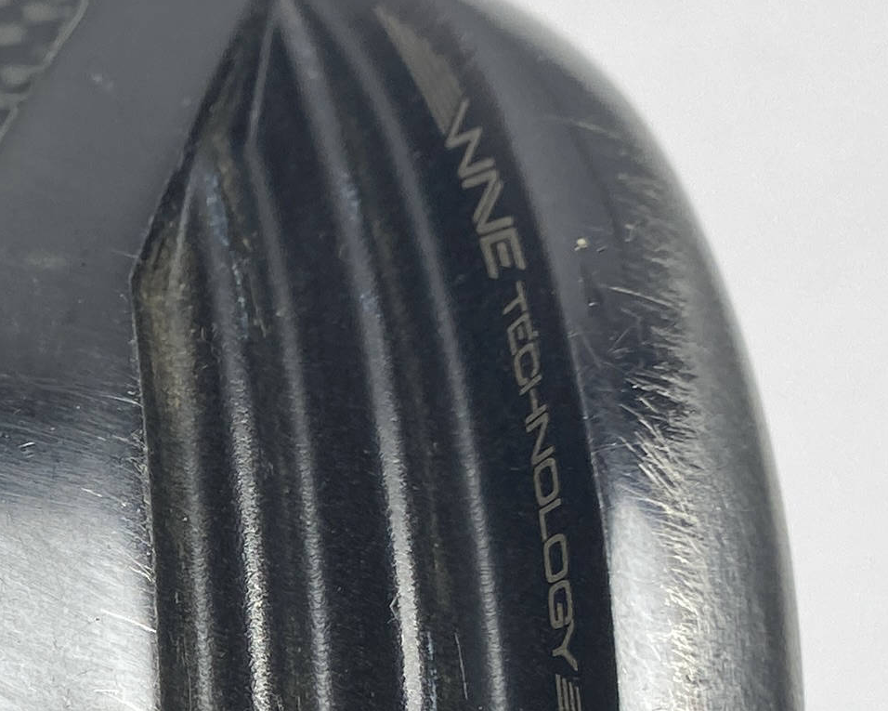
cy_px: 1009
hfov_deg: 16.6
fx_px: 2812
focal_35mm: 107
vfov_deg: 13.7
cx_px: -373
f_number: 1.8
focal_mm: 4.25
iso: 32
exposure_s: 1/145
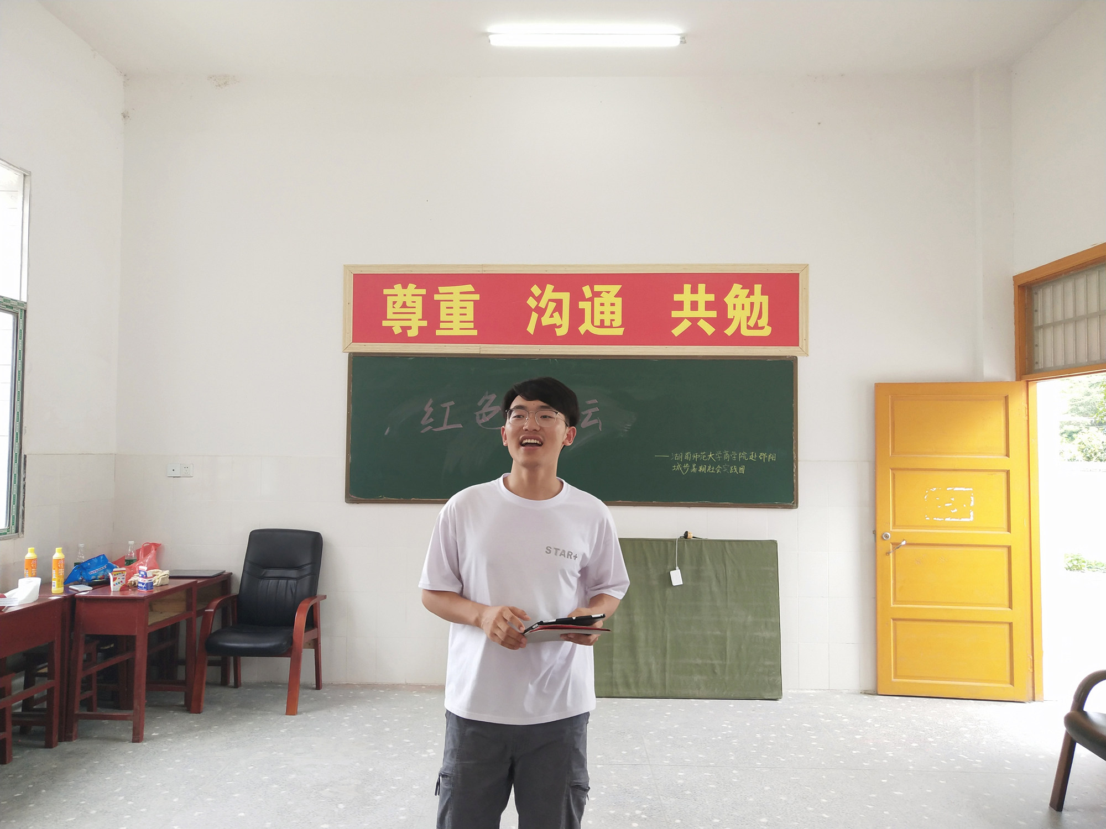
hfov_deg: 60.0
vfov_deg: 46.8
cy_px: 414
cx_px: 553
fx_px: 959
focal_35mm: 30
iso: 105
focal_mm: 3.95
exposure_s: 1/100
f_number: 1.8
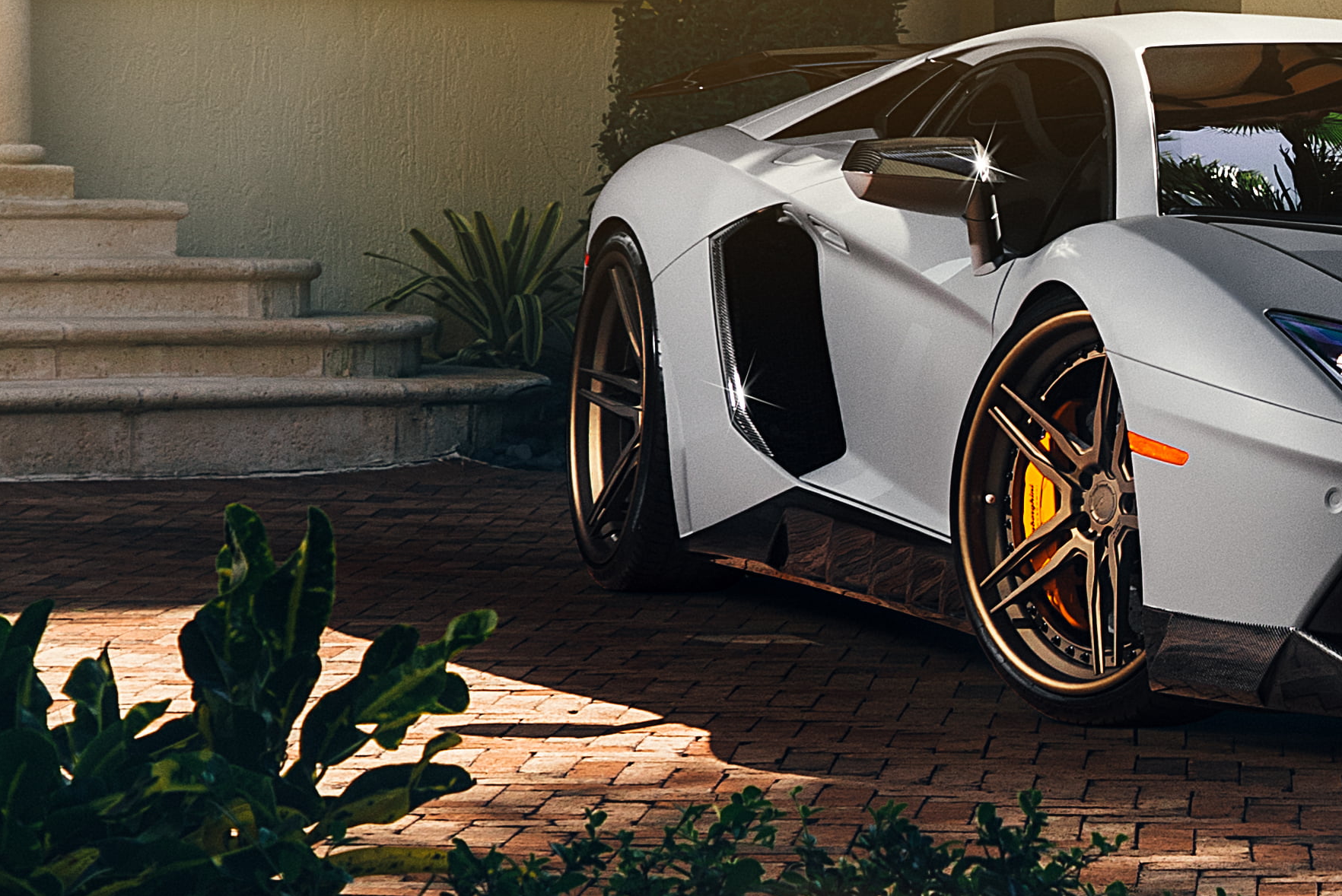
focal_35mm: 146
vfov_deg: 9.4
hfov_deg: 13.2
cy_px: 253
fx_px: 5445
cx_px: 2042
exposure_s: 1/100
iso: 200
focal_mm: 35
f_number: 6.3
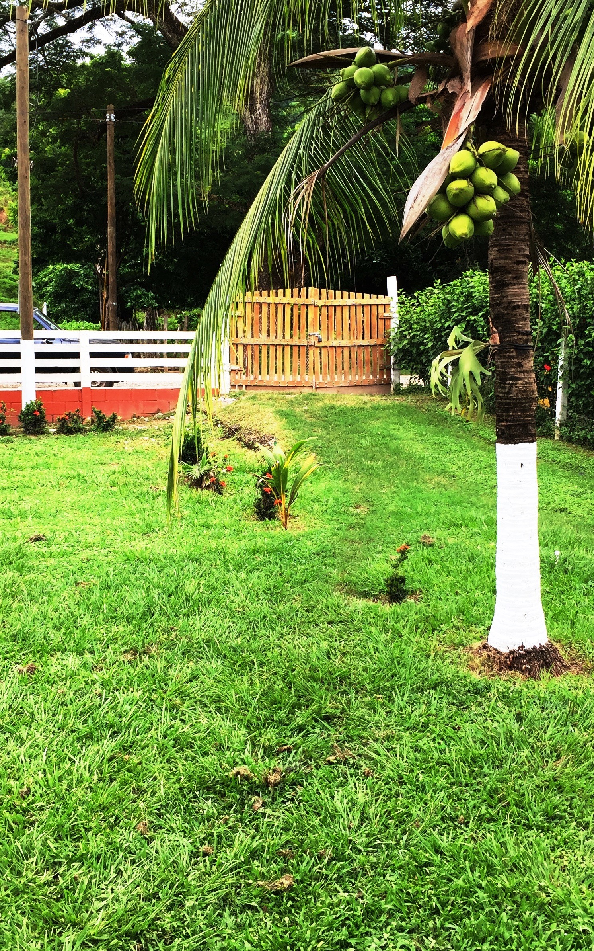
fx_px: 1088
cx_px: 268
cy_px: 479
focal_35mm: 42
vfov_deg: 47.2
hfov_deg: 30.5
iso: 32
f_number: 2.2
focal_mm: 4.15
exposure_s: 1/388
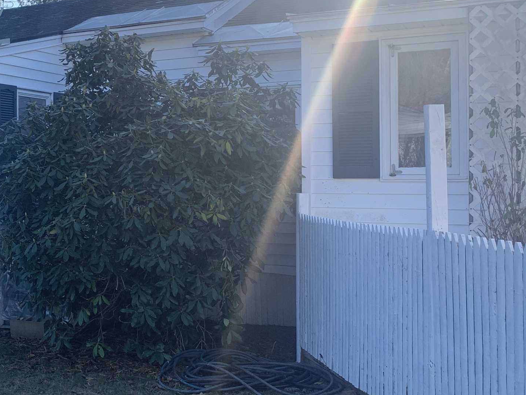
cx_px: 39
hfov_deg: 32.4
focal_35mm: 56
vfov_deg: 26.1
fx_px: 851
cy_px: 160
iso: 25
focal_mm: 4.25
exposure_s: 1/537
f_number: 1.8
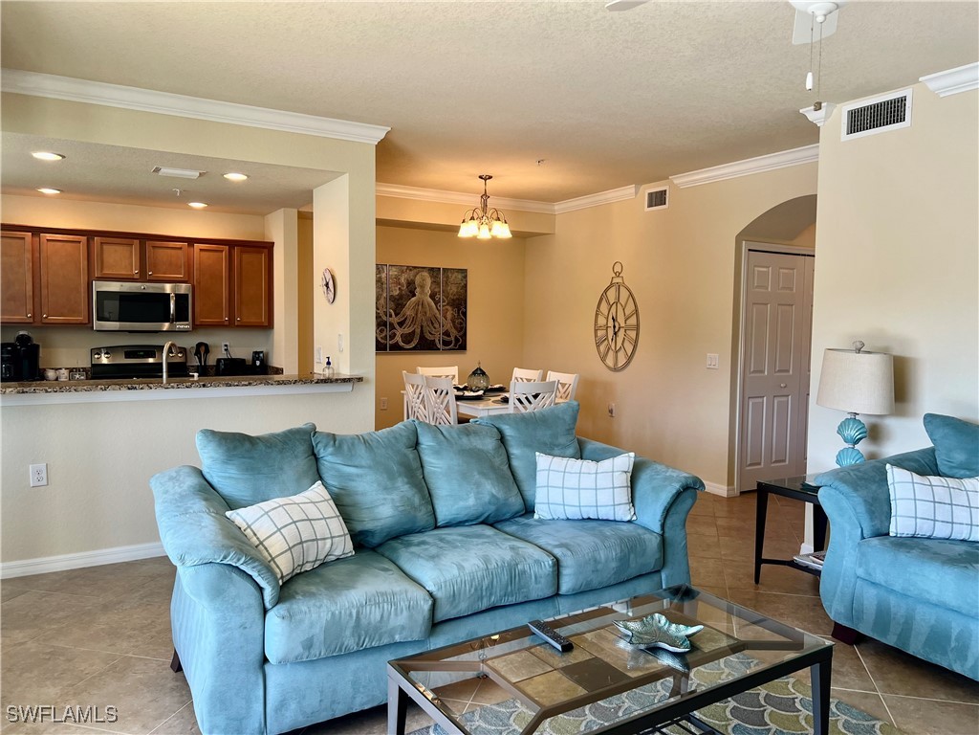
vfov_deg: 53.1
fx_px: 735
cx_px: 490
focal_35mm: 26
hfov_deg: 67.3
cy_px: 368
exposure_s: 1/120
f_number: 1.5
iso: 80
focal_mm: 5.7
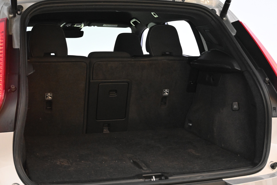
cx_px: 138
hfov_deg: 35.9
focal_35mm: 56
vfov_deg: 24.4
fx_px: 427
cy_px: 92
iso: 5600
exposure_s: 1/60
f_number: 5.3
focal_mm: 37
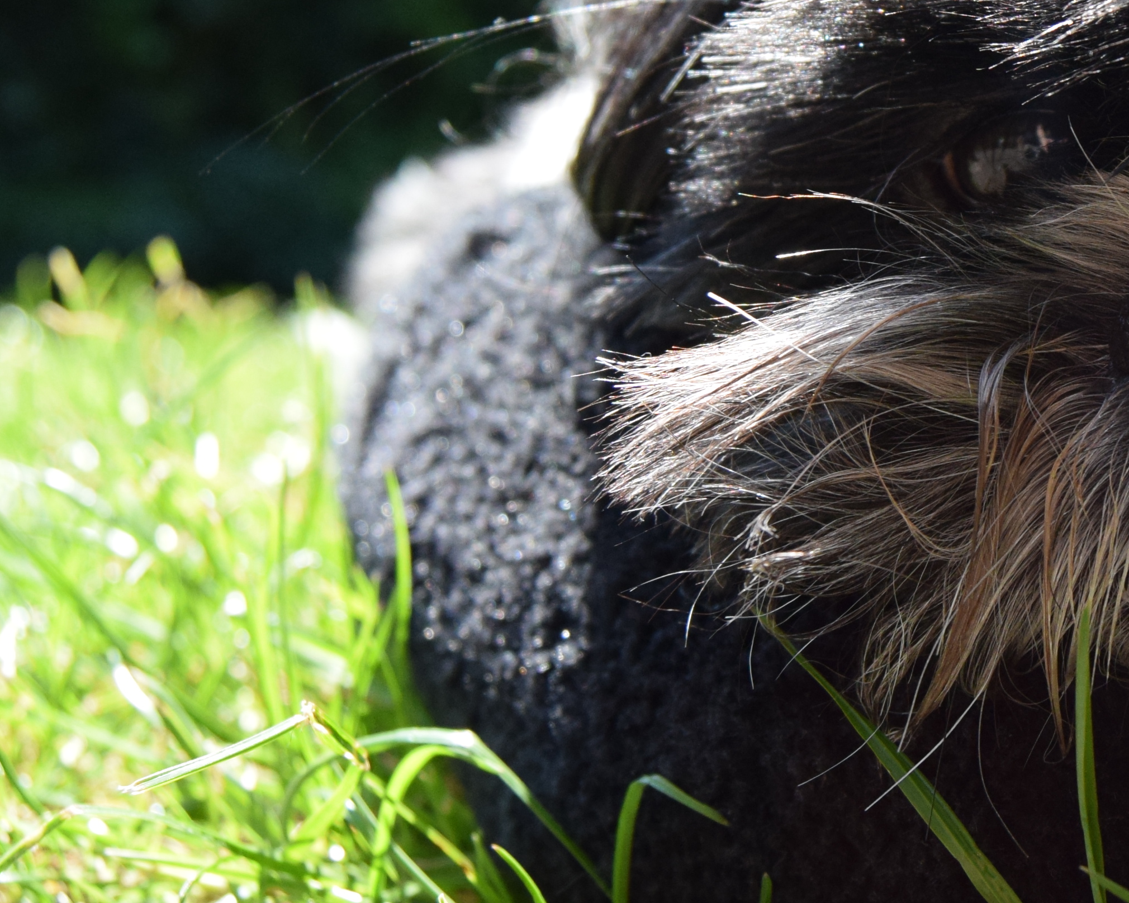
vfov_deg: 16.6
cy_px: 214
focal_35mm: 92
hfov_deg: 20.1
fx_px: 3074
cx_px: 1158
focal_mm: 22
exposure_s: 1/1000
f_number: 5
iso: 800
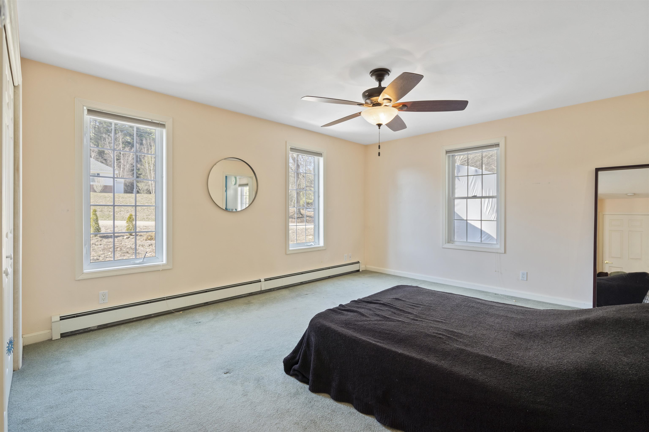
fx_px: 288
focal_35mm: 16
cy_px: 216
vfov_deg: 73.7
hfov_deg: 96.7
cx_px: 324
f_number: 4
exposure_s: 1/20
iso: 250
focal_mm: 16
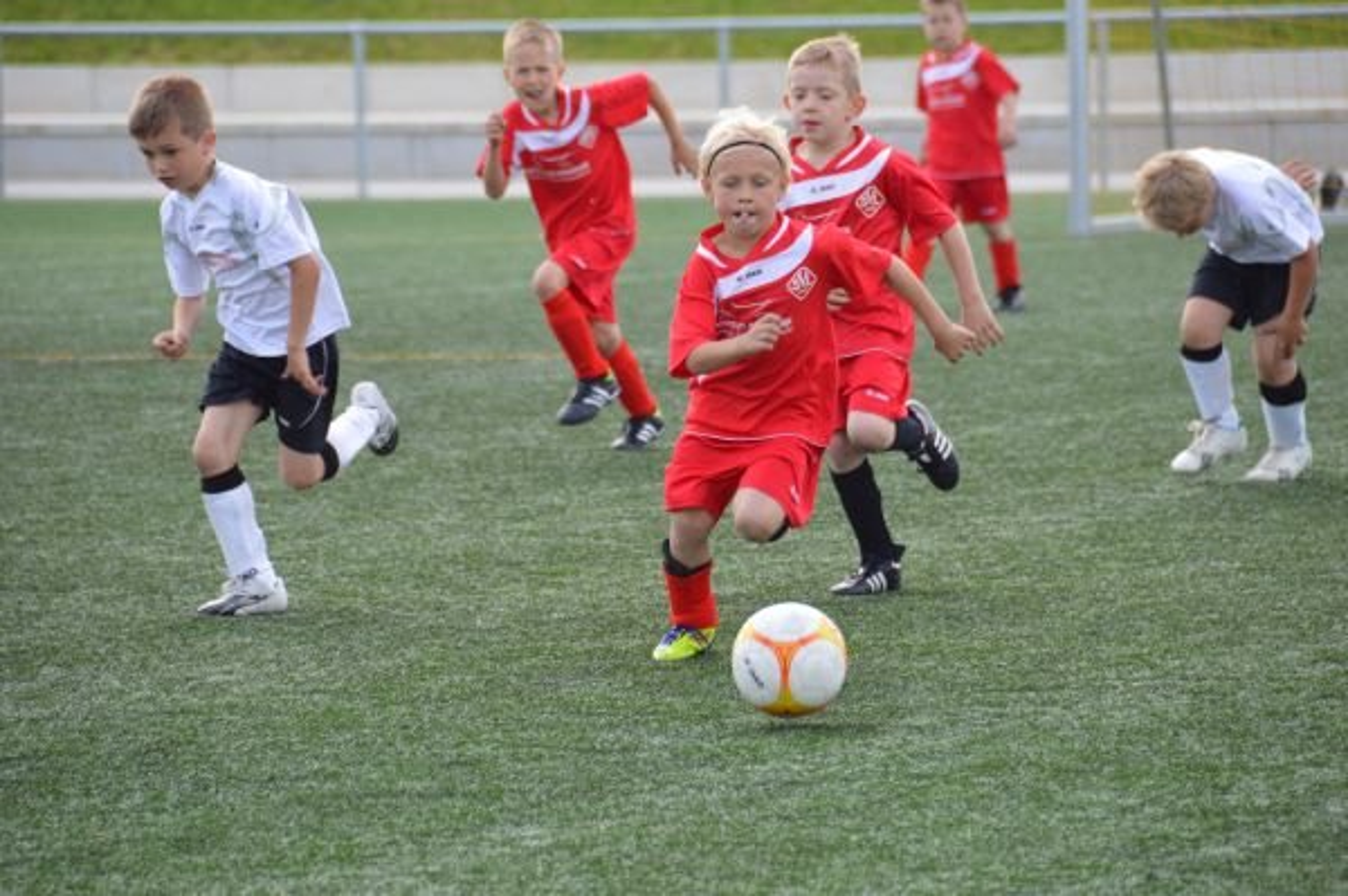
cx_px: 674
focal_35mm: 300
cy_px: 448
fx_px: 11224
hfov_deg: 6.9
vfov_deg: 4.6
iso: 400
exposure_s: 1/500
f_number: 5.6
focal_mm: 200
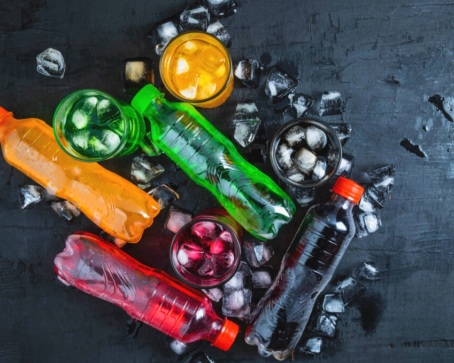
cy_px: 181
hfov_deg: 42.7
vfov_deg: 34.9
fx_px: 578
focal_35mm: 43
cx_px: 264
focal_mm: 25.4
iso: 200
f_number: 11
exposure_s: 1/1.25
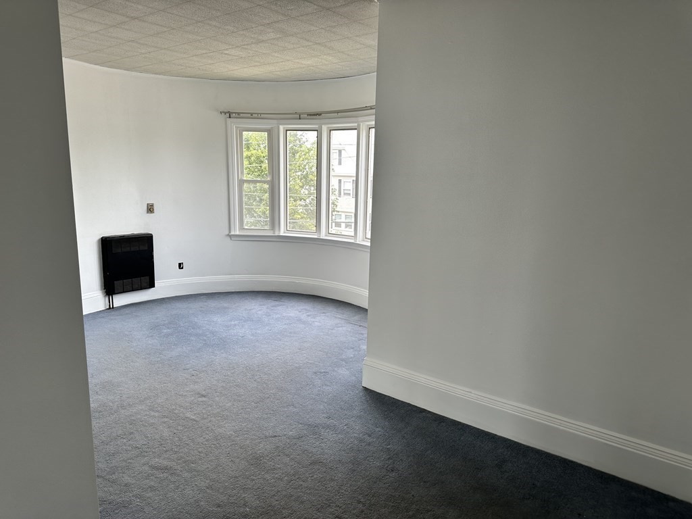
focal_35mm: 24
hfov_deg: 71.6
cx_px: 346
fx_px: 480
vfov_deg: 56.8
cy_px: 260
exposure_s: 1/234
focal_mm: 6.86
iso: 80
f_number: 1.78
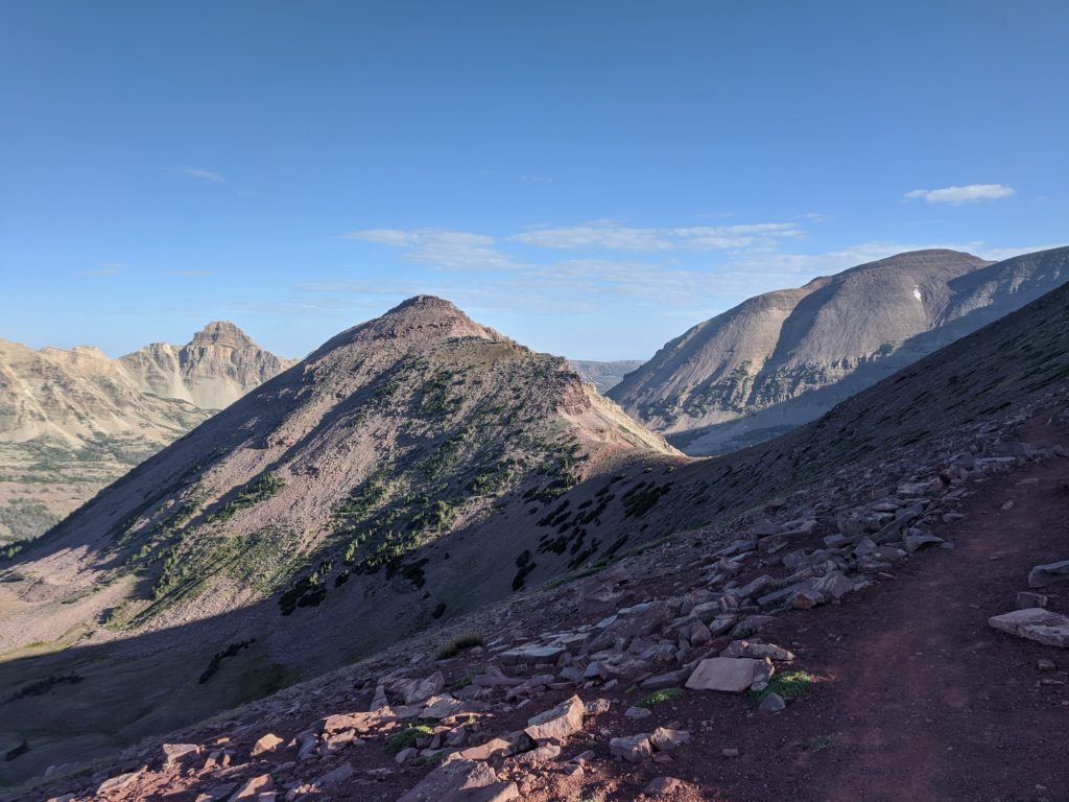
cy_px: 401
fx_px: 803
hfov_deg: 67.3
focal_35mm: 26
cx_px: 534
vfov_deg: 53.1
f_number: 2
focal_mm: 4.67
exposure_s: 1/1258
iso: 48
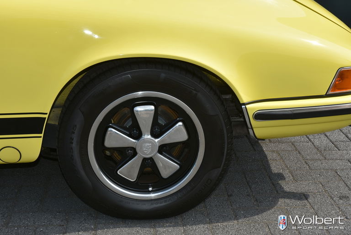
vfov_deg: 23.8
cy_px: 118
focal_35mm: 57
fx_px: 556
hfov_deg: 35.0
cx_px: 176
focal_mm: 38
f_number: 9
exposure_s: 1/250
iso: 100
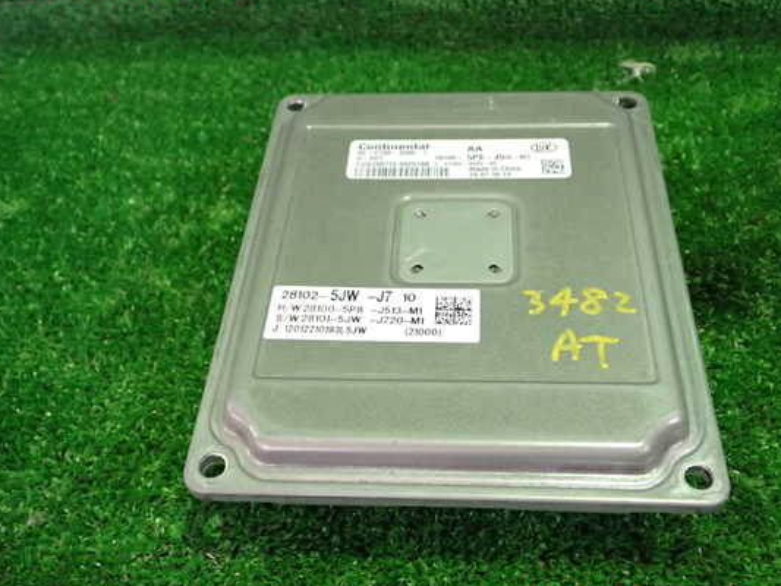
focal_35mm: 36
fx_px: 812
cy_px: 292
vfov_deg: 39.7
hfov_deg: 51.3
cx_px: 418
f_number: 2.4
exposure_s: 1/30
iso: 400
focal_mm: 5.79
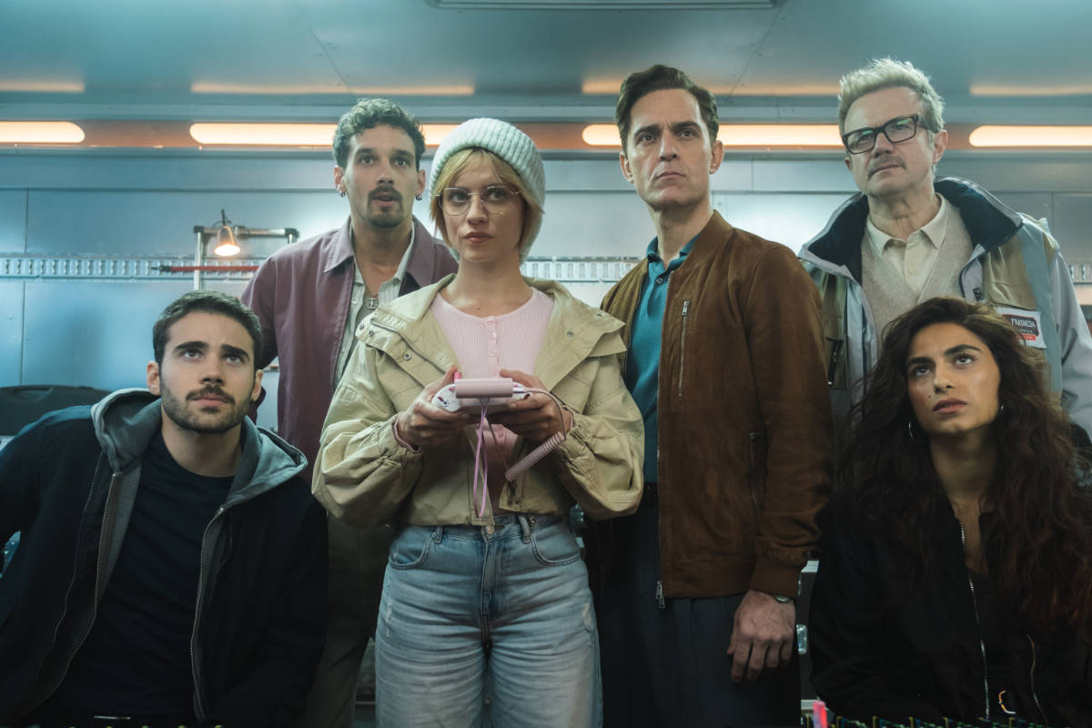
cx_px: 546
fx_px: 880
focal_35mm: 29
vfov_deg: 45.0
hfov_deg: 63.7
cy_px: 364
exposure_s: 1/125
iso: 1250
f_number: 2.8
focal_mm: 19.4
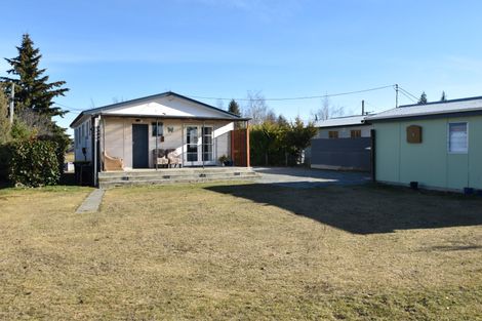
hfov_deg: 67.4
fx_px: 361
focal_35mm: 27
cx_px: 241
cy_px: 160
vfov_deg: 47.9
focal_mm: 18
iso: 200
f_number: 9
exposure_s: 1/320
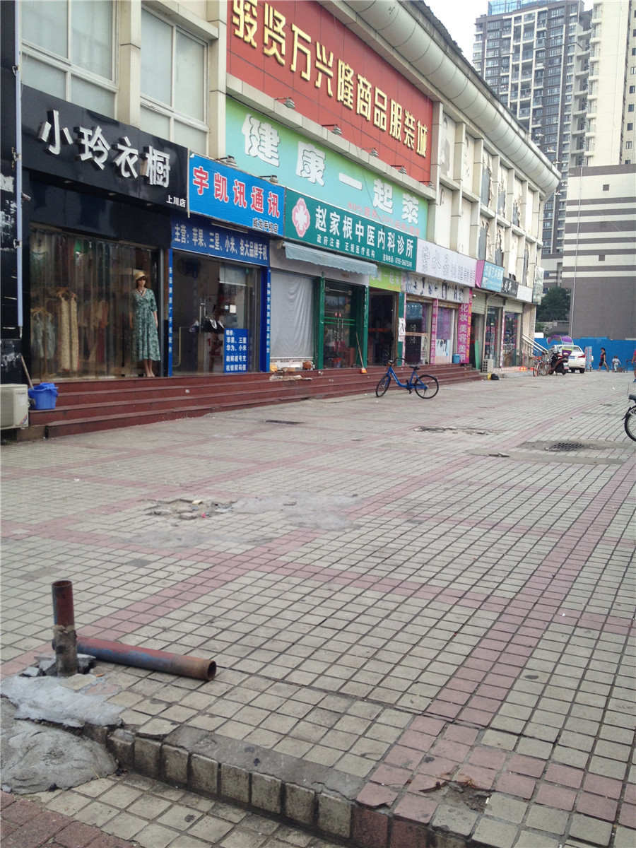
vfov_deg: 52.6
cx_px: 318
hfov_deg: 40.7
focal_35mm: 35
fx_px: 857
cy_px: 424
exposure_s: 1/381
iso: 50
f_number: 2.4
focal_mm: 4.28
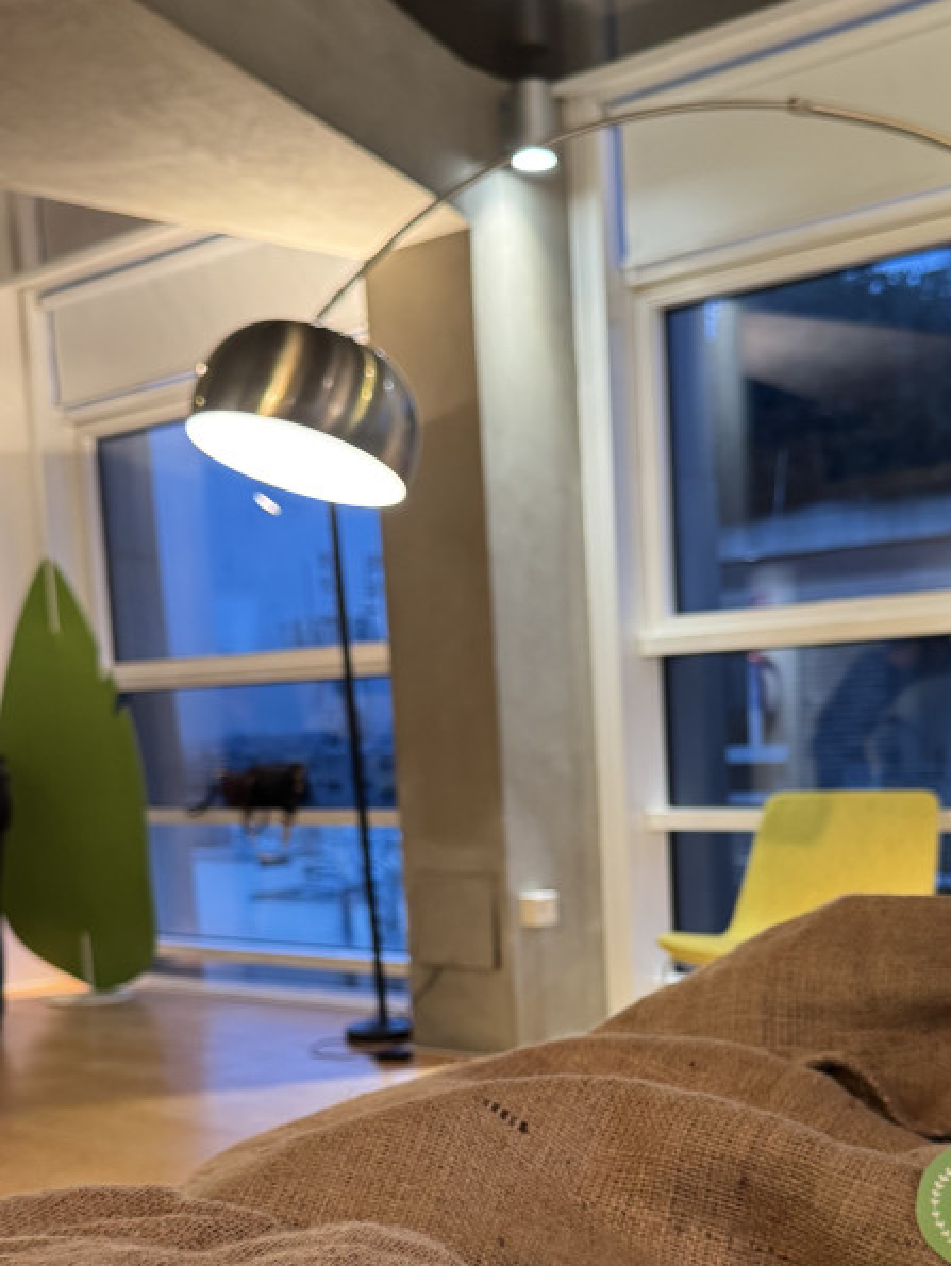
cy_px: 919
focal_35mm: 43
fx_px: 1573
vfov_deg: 42.7
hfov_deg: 33.2
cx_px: 664
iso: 400
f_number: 1.78
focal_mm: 6.76
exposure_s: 1/50
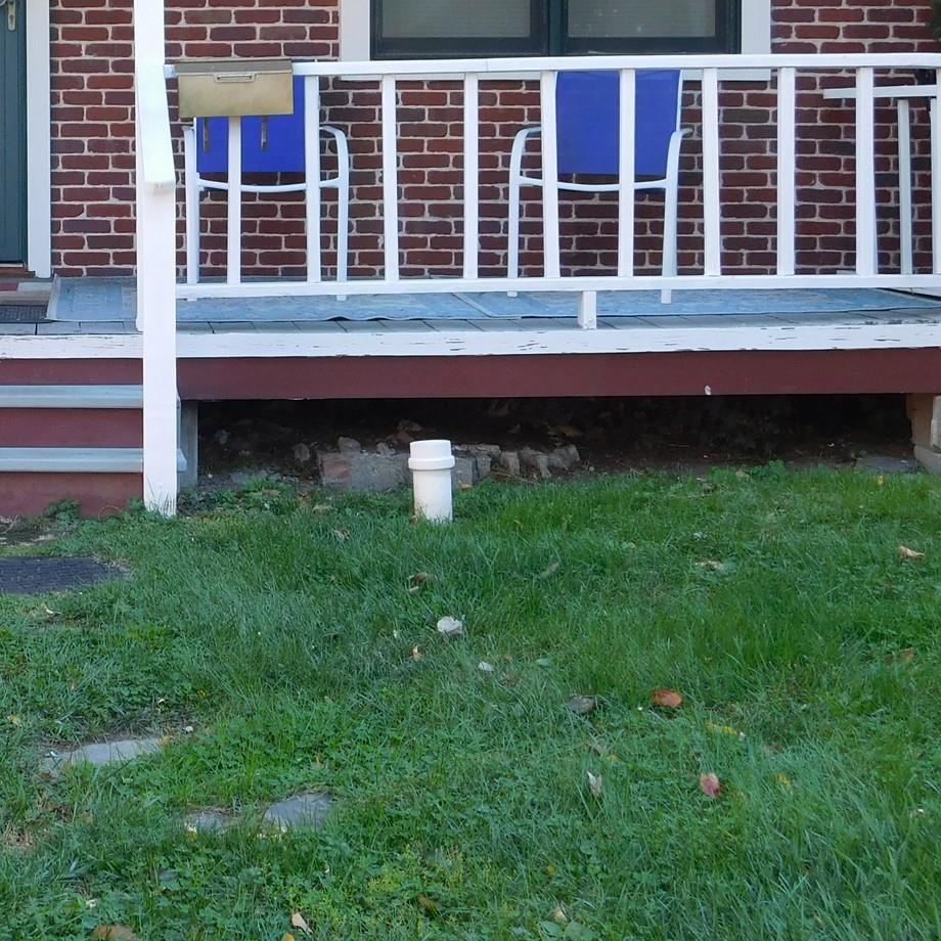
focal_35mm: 59
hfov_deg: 28.1
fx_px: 1815
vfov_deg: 28.8
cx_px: 115
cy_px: 278
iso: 125
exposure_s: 1/125
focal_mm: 5.3
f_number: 3.2
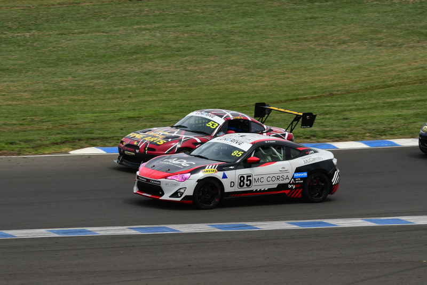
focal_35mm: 345
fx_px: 4093
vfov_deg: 4.0
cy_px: 142
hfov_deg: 6.0
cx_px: 214
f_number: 11
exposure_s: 1/640
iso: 400
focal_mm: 230
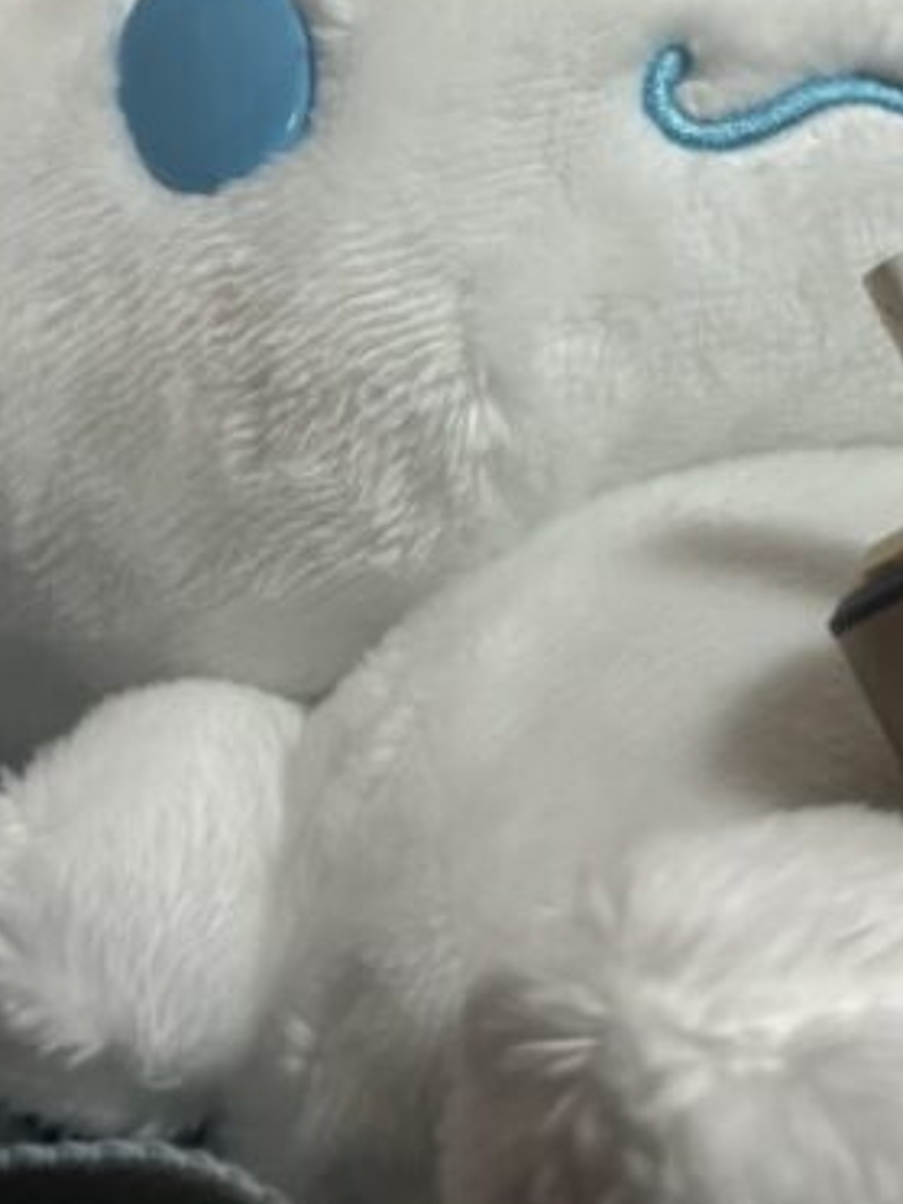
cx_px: 440
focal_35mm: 66
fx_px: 2296
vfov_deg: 28.0
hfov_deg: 22.3
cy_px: 61
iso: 500
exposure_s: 1/50
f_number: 1.78
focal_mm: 6.76
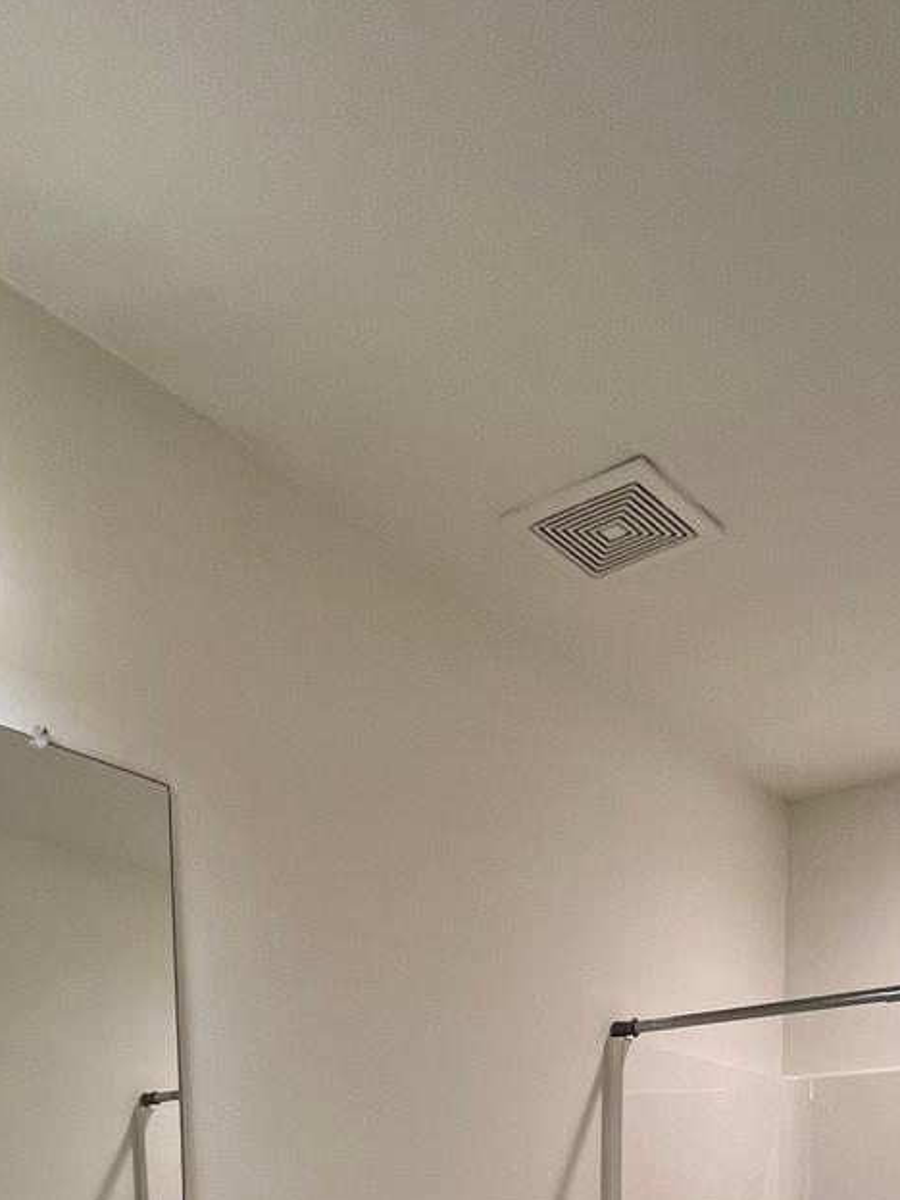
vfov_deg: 41.1
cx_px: 456
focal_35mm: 32
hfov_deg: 44.2
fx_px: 1109
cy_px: 1410
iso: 125
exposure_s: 1/120
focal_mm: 1.57
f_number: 1.8
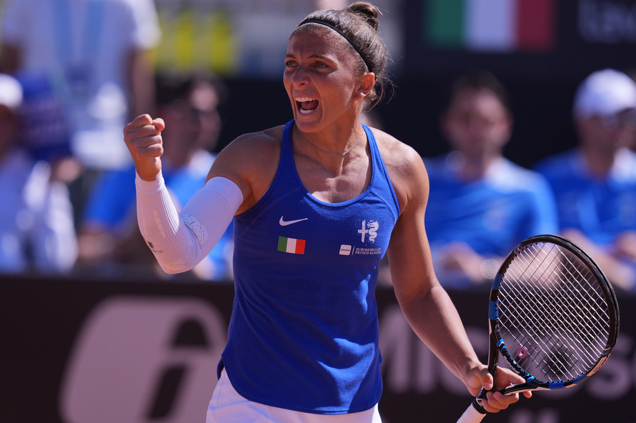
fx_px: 7064
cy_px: 212
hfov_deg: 5.2
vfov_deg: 3.4
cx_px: 318
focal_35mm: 400
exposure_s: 1/6400
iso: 500
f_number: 4
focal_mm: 400
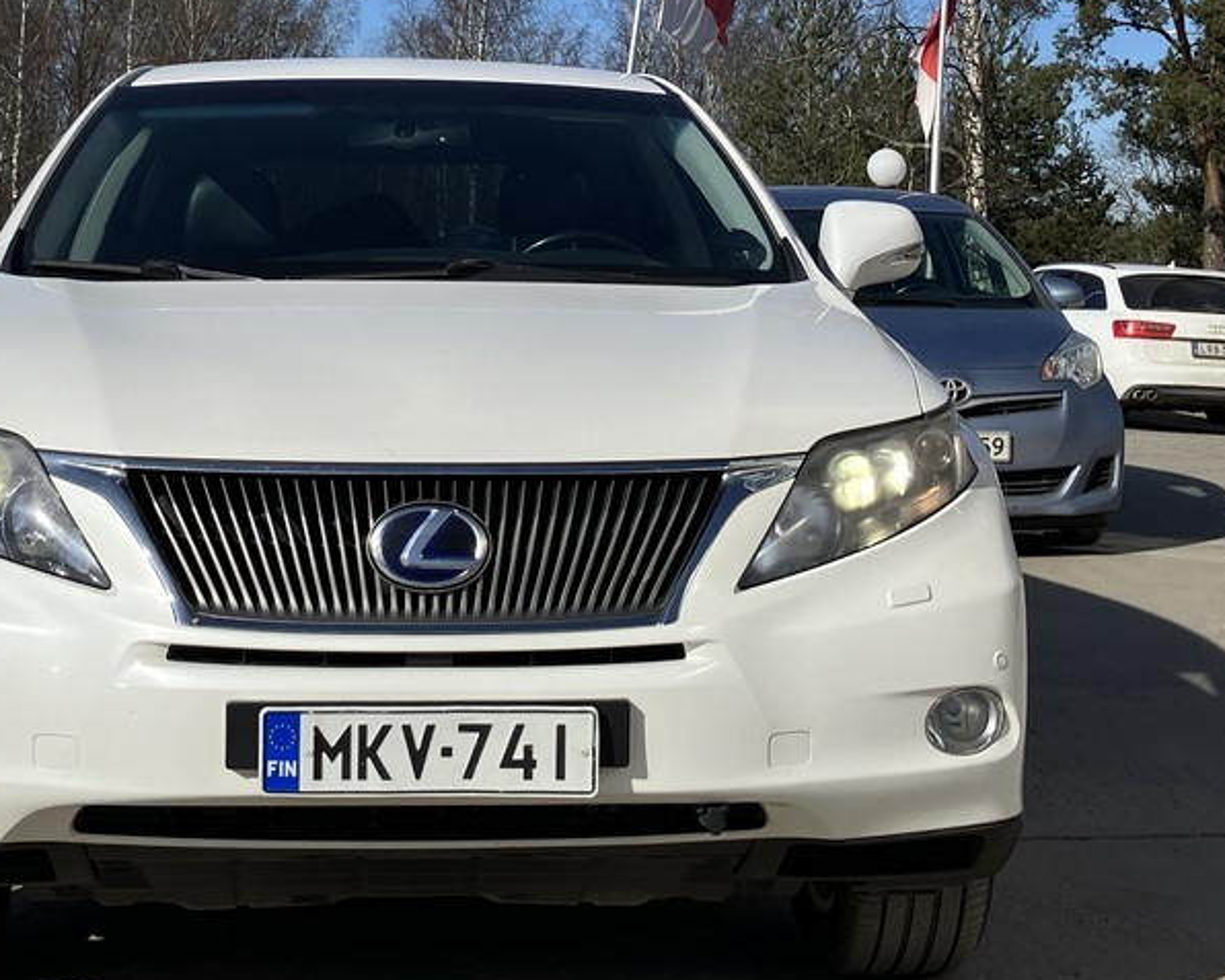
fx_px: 2393
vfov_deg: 23.0
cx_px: 499
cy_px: 275
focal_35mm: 66
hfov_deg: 28.7
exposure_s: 1/3040
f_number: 1.8
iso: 32
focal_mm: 3.99
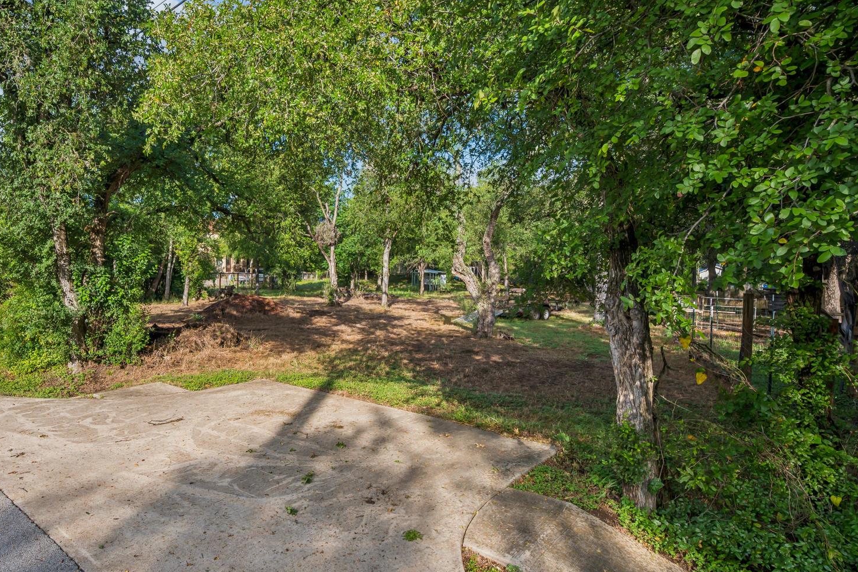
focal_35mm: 22
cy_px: 288
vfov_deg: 57.9
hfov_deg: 78.4
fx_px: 517
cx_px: 341
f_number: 8
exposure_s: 1/125
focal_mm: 15.5
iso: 100
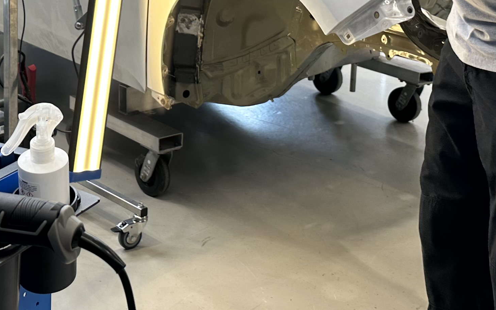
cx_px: 202
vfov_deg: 18.3
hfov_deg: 29.3
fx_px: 946
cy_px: 38
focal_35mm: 70
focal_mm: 6.86
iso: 64
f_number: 1.78
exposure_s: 1/120
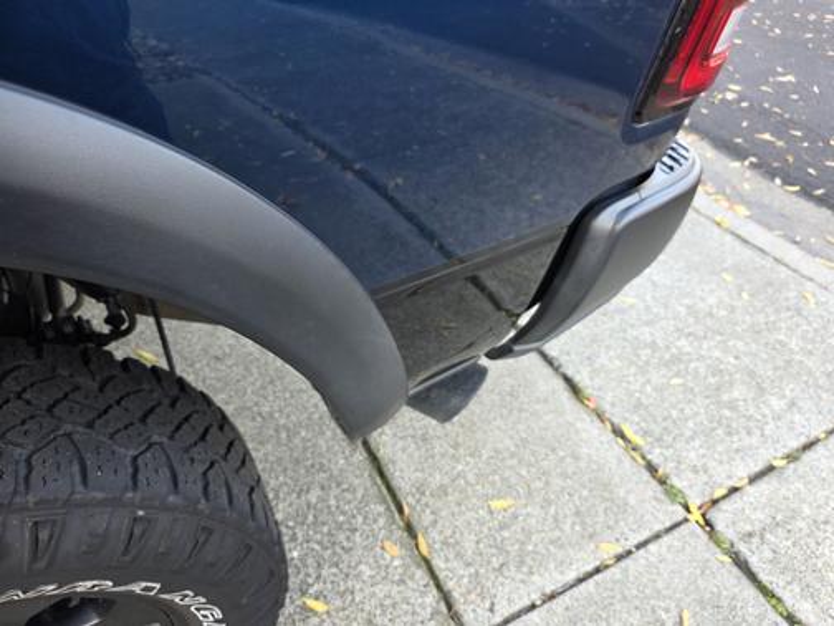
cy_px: 313
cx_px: 417
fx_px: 554
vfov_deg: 58.9
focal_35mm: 23
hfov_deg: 73.9
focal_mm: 6.3
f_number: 1.7
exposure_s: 1/180
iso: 100
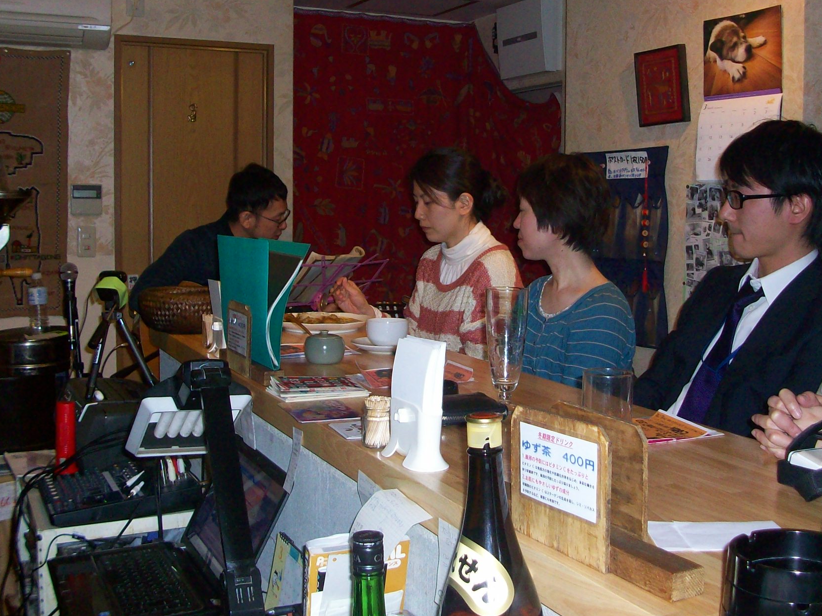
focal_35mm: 42
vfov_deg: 34.3
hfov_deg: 44.7
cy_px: 257
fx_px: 997
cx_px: 467
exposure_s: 1/60
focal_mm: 5.7
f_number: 2.8
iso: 160
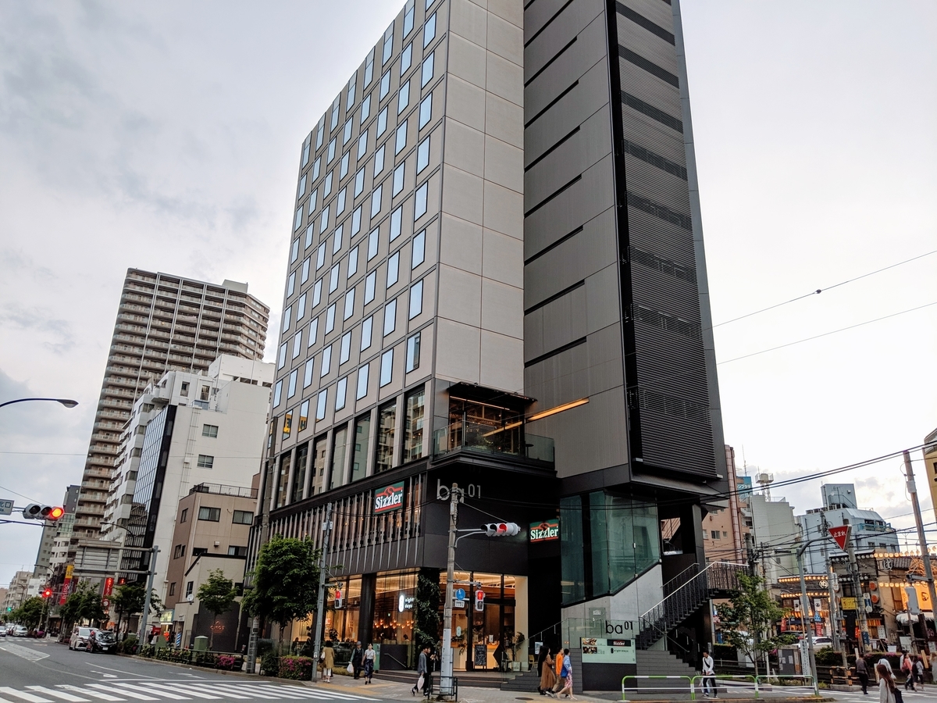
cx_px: 468
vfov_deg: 51.4
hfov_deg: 65.3
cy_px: 352
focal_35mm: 27
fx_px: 731
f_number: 1.8
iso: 51
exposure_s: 1/264
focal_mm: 4.44
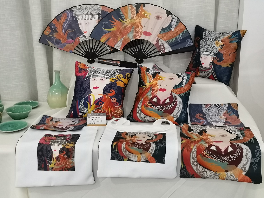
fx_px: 336
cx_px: 132
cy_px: 99
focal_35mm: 44
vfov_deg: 32.9
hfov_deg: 42.9
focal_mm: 4.75
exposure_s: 1/120
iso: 320
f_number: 1.8
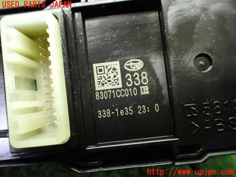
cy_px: 88
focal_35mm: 30
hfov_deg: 60.0
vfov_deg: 46.8
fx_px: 205
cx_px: 118
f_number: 2.3
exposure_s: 1/50
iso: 800
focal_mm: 5.4
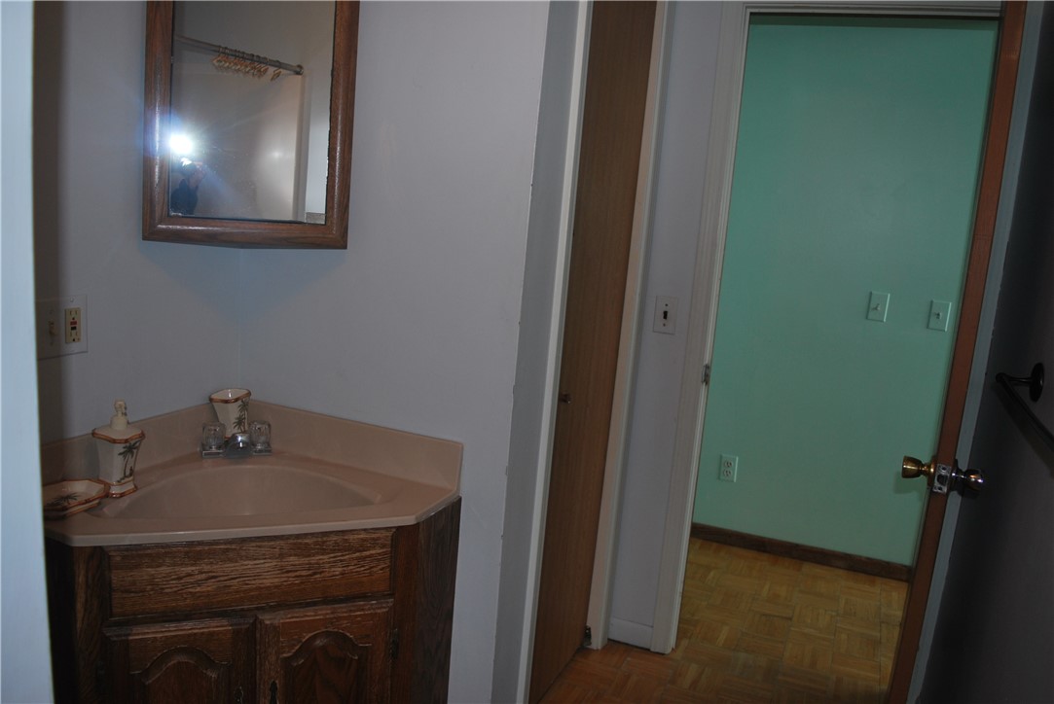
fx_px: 791
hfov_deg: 67.3
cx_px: 527
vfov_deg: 48.0
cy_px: 352
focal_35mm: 27
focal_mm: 18
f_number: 3.8
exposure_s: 1/60
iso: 200
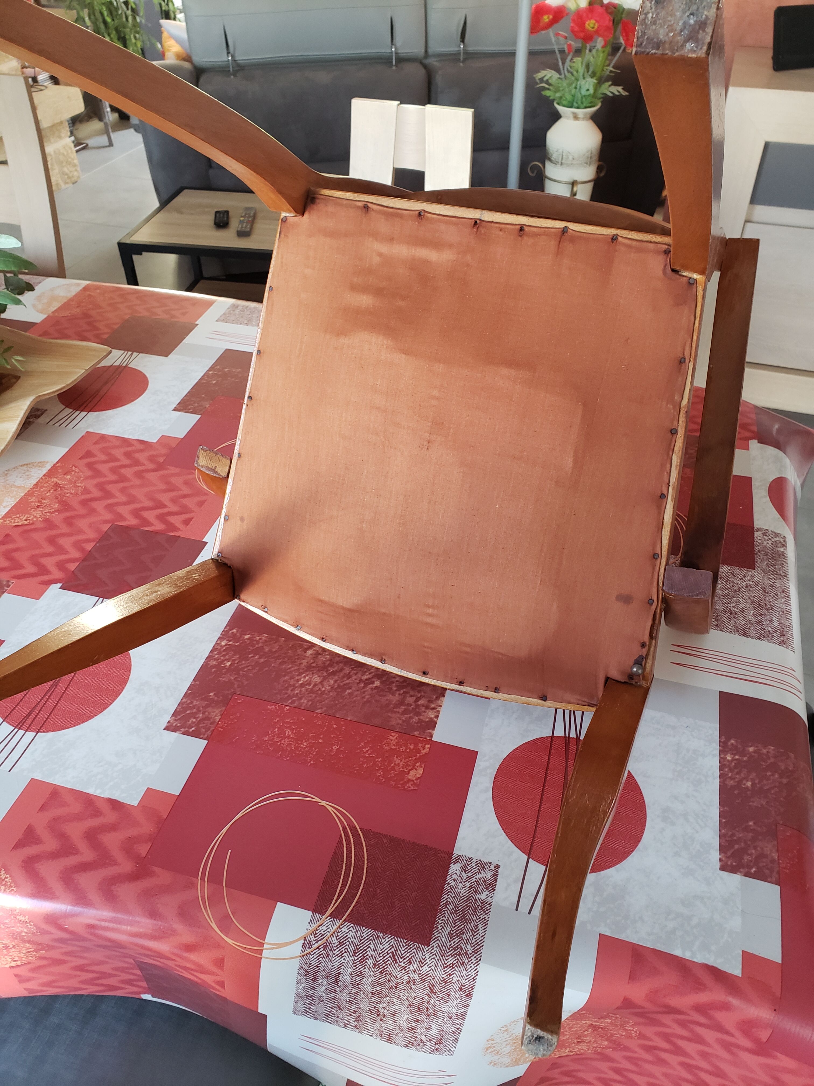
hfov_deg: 53.1
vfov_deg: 67.3
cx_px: 407
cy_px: 543
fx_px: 815
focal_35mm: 26
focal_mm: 4.3
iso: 250
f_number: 2.4
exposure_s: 1/19
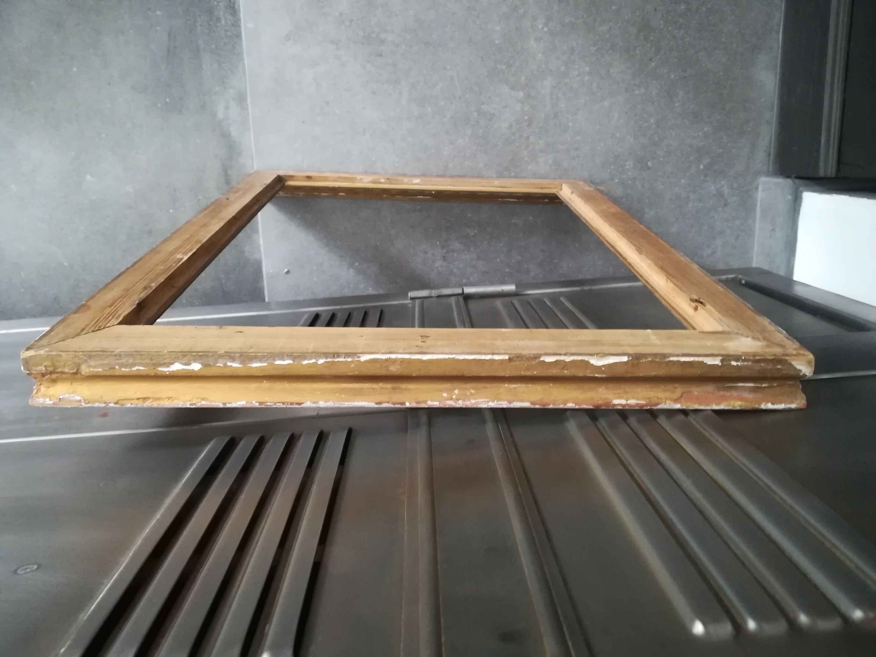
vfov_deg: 53.1
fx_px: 658
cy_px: 328
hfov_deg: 67.3
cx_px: 438
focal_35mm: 26
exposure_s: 1/14.3
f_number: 2.2
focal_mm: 3.83
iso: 640
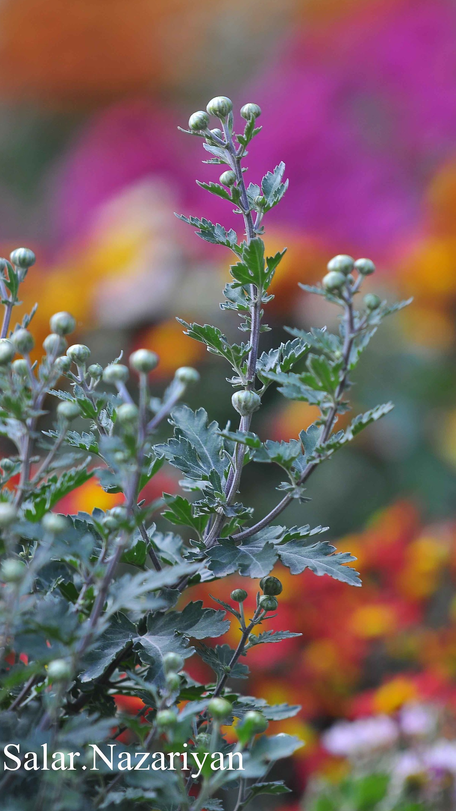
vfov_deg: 6.9
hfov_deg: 3.9
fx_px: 6773
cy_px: 405
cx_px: 252
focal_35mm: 315
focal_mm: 200
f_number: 3.5
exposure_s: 1/160
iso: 100
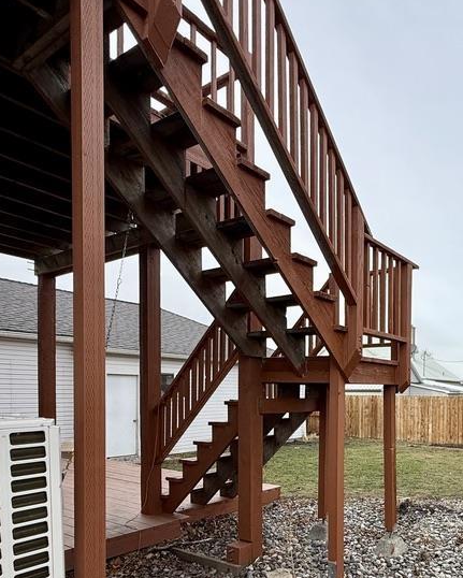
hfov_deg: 52.0
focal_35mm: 26
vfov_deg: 63.7
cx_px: 361
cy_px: 402
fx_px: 445
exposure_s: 1/779
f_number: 2.2
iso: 50
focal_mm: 2.22
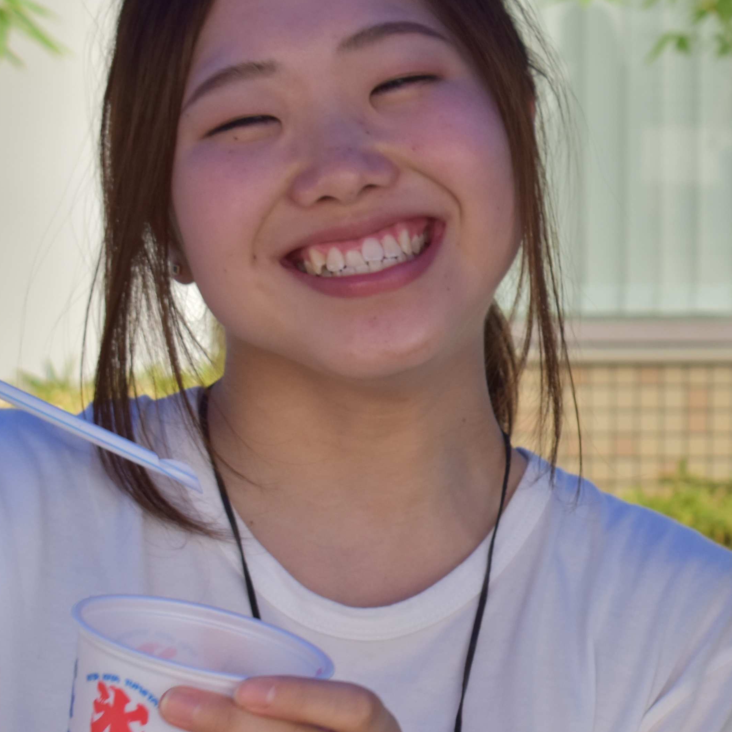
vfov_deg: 12.2
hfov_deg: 11.9
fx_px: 3421
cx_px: 885
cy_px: 239
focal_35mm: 143
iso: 400
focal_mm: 40
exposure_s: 1/200
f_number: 7.1
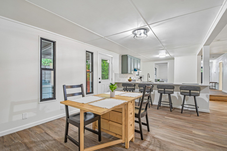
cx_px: 114
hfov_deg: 100.4
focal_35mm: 15
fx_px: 95
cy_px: 76
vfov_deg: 77.3
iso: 400
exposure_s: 1/3.33
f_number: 8
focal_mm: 10
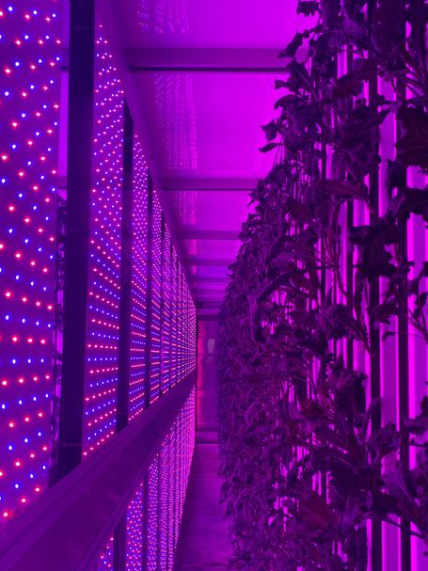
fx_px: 495
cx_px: 208
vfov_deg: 59.8
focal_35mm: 30
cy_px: 317
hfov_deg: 46.8
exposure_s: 1/147
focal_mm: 4.25
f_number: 1.8
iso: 32
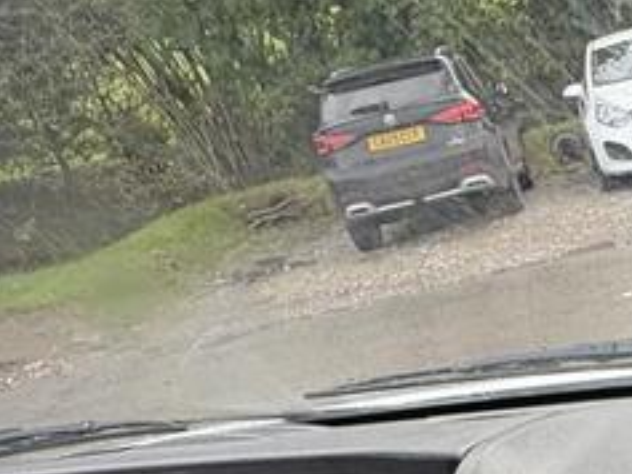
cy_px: 634
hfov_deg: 30.6
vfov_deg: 23.9
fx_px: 968
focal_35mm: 53
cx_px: 760
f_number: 2.2
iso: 80
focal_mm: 2.22
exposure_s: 1/99
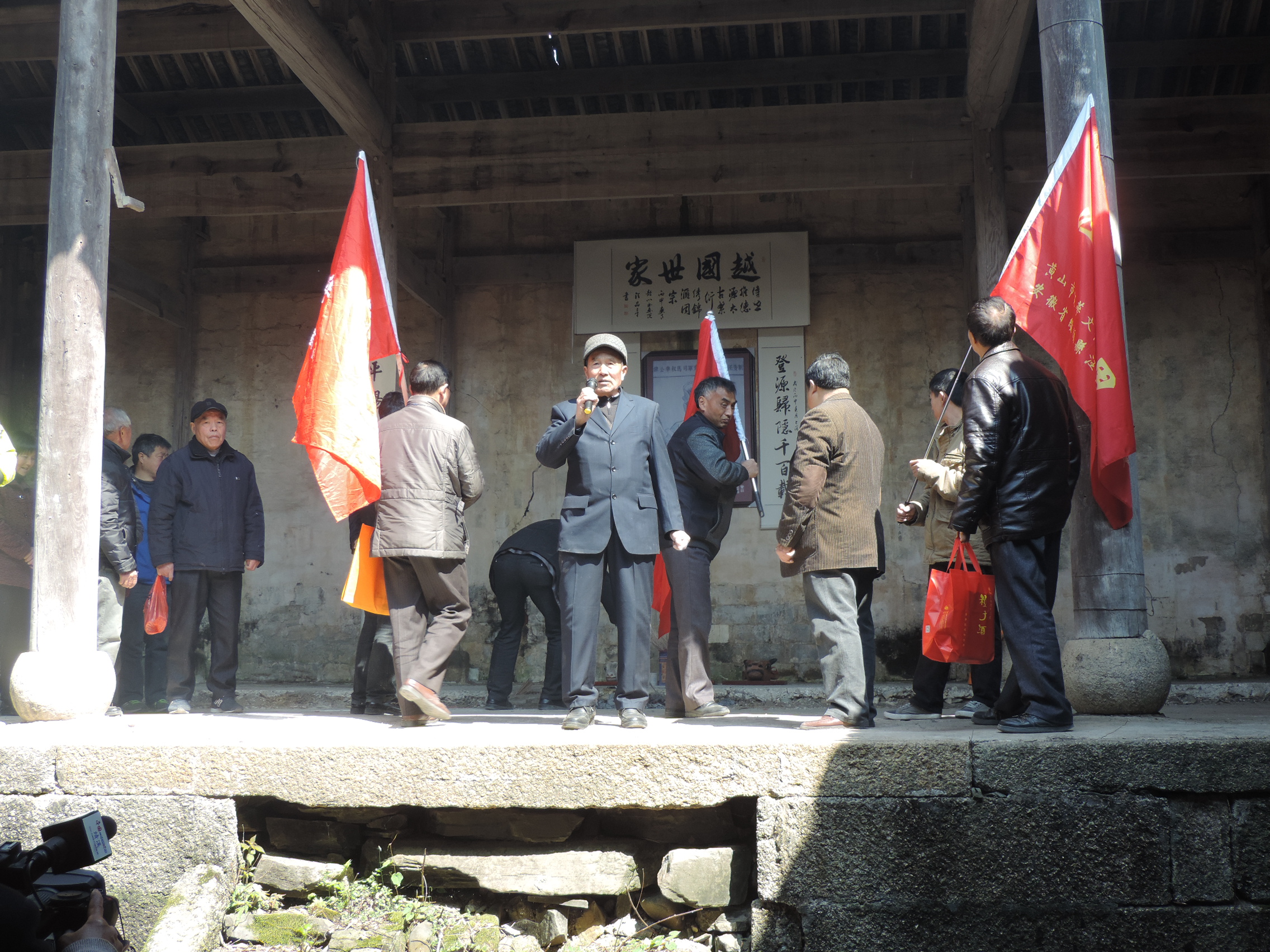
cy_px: 476
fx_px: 1578
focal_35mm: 43
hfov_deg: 43.9
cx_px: 635
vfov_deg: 33.6
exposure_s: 1/125
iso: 80
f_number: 3.4
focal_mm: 7.6
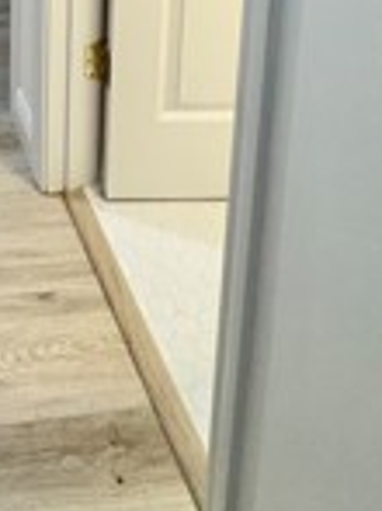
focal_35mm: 61
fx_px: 899
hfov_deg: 21.5
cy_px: -306
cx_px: -128
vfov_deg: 23.5
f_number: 2.2
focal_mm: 2.22
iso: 200
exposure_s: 1/120
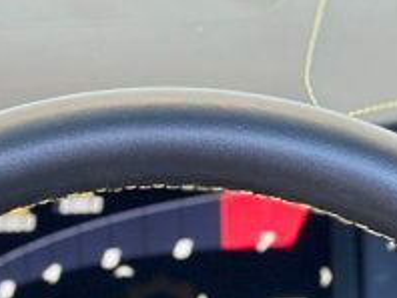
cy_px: 604
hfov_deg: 8.0
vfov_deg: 5.9
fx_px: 2848
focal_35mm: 248
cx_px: 154
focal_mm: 6.86
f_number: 1.78
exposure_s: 1/112
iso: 125
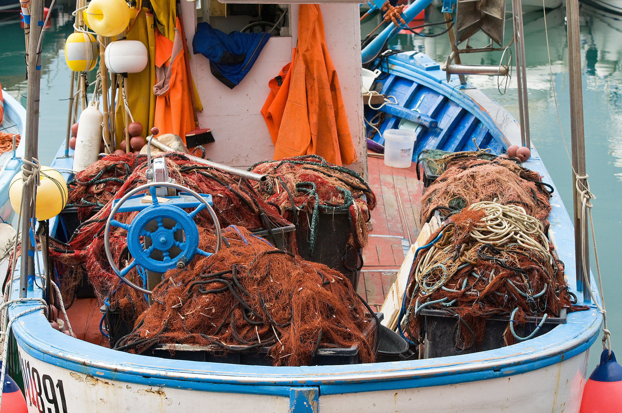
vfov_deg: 13.0
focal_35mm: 105
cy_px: 206
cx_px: 311
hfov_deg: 19.5
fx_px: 1812
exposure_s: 1/100
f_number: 8
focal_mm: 70
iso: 400
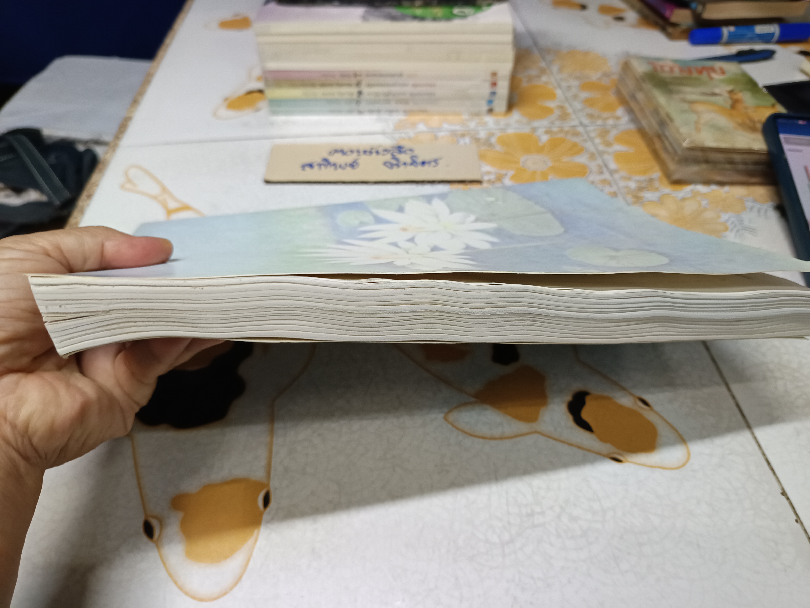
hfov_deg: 71.6
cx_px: 405
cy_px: 304
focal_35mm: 24
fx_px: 562
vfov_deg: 56.8
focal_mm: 5.31
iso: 1212
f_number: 1.7
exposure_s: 1/33.3
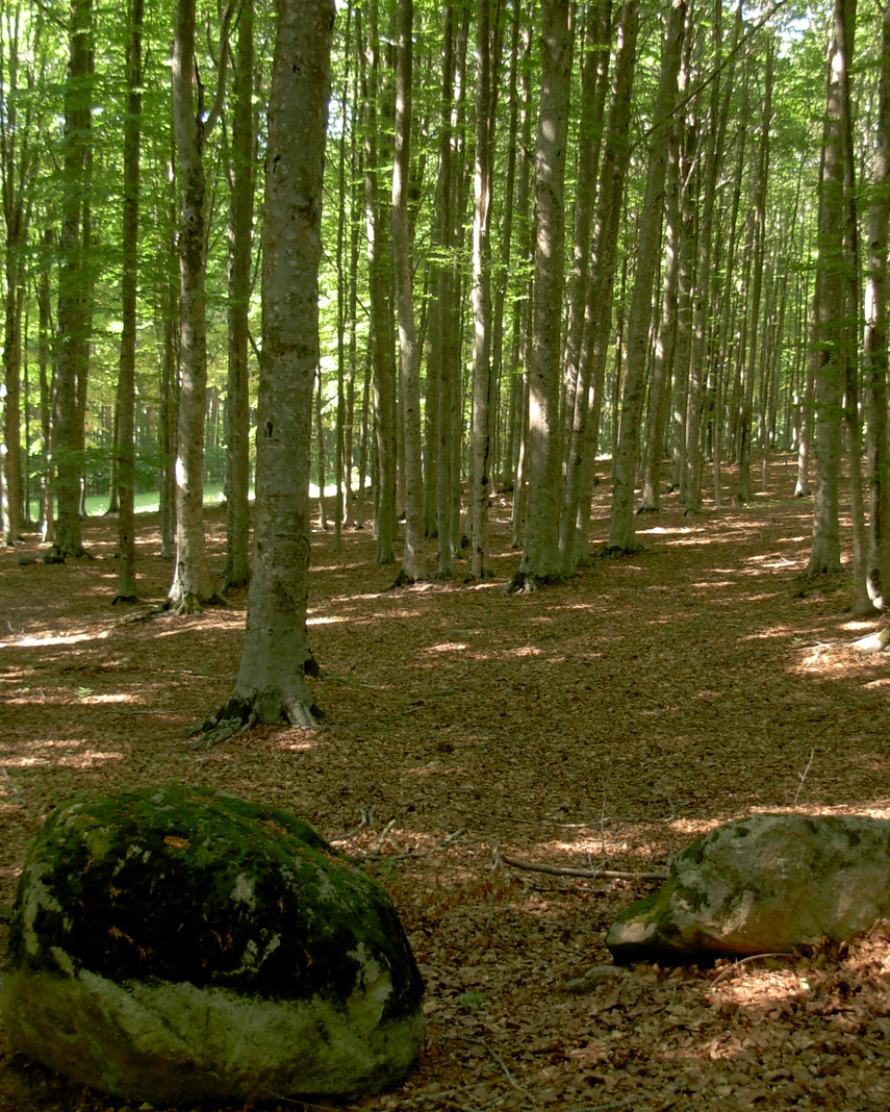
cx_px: 509
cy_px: 560
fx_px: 1646
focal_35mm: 50
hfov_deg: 30.2
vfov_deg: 37.3
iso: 79
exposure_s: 1/14.2
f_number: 2.9
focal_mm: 6.3
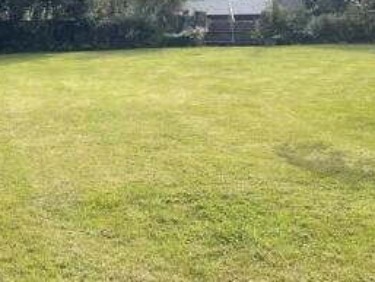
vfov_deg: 24.0
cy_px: 20
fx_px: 639
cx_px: 46
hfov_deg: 31.3
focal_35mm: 59
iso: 50
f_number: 1.5
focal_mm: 5.7
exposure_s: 1/4274
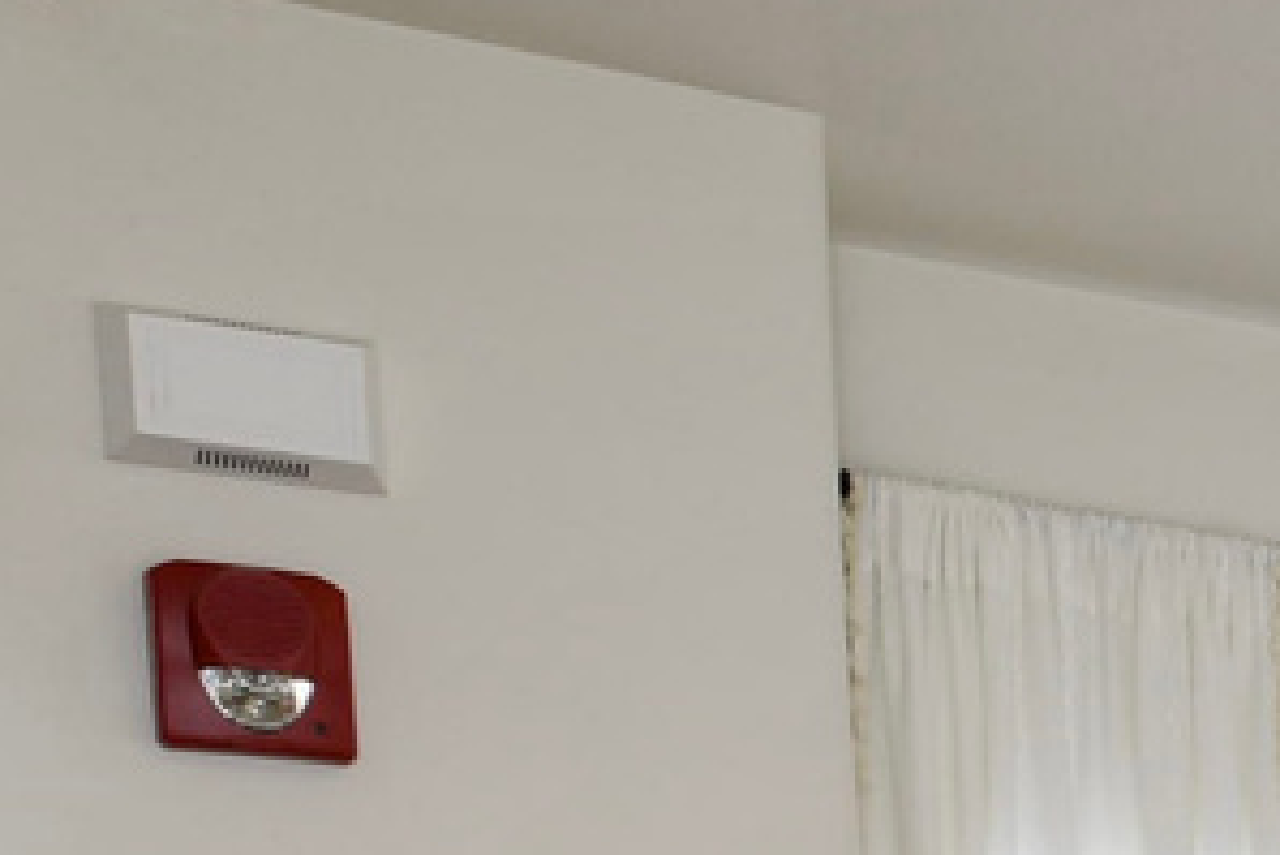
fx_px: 3664
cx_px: 3943
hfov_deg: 11.1
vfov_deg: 11.4
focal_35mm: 103
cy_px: 1918
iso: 200
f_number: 11
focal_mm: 15
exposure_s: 1/5
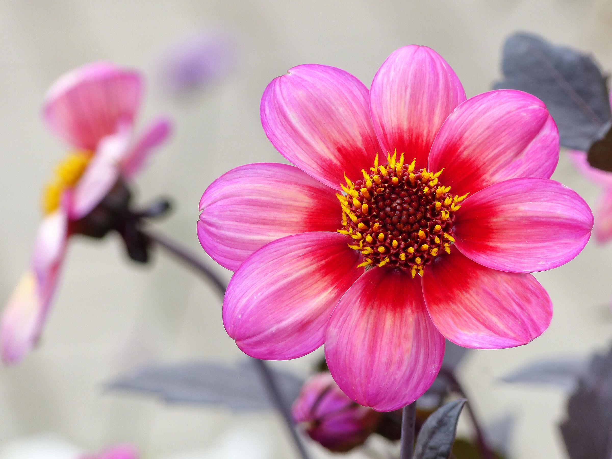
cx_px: 306
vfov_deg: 2.5
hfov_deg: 3.3
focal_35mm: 600
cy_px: 230
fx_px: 10608
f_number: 4
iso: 100
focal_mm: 108
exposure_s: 1/125
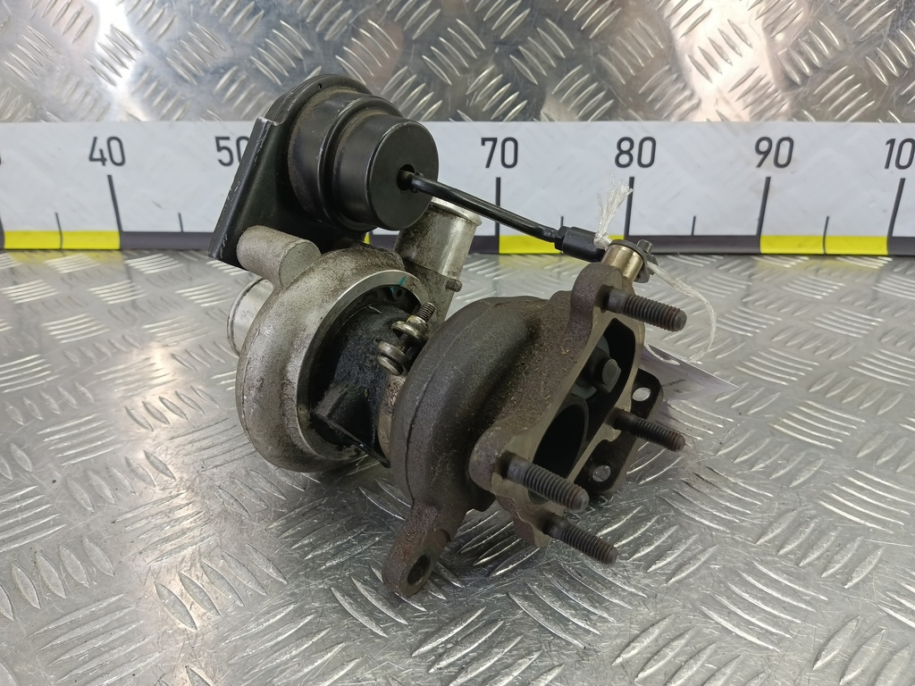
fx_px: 714
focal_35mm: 27
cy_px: 343
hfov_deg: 65.3
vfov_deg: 51.4
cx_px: 458
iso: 164
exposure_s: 1/50
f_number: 1.6
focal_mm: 4.11
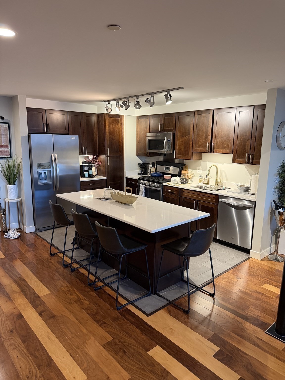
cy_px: 190
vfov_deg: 71.6
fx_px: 263
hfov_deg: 56.8
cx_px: 142
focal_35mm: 24
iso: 320
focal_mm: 6.76
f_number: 1.78
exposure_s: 1/60
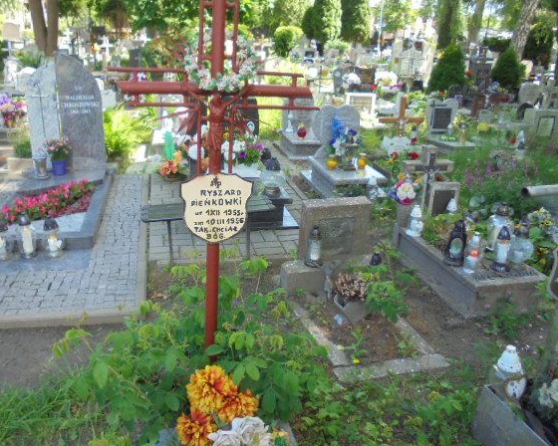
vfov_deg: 50.0
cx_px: 241
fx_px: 479
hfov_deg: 60.2
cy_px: 211
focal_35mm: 29
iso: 100
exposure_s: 1/100
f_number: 3.5
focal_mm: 4.6
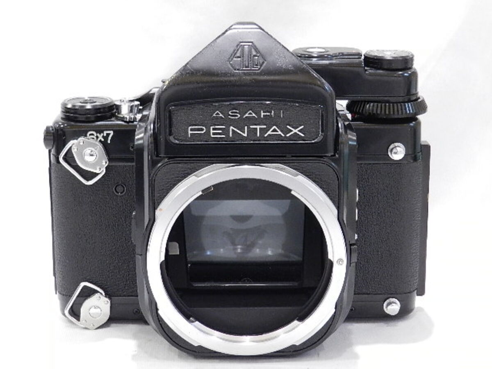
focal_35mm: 84
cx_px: 246
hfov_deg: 23.3
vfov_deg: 17.6
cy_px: 184
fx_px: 1194
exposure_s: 1/25
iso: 800
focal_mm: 14.9
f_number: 4.4
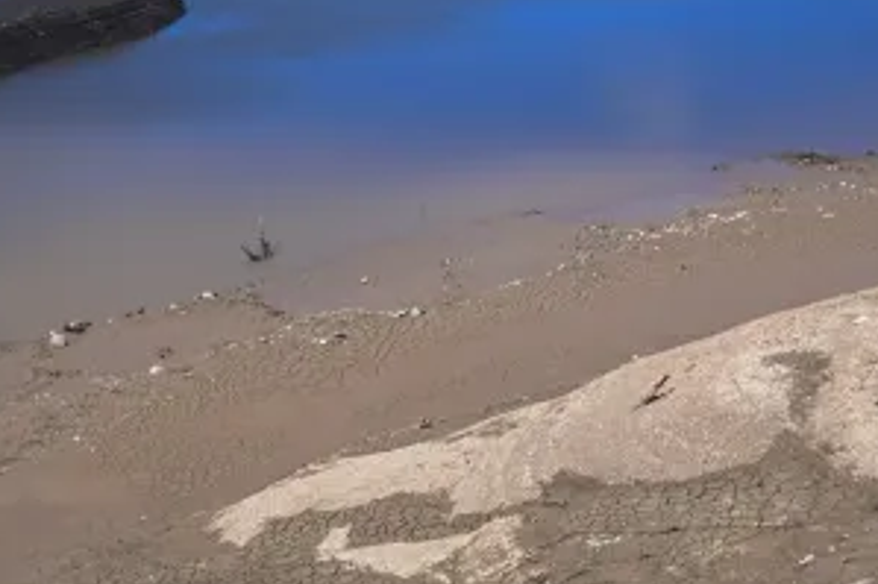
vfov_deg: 14.9
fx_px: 2169
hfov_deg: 22.9
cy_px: -107
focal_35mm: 89
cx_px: 464
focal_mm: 35
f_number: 2.8
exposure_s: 1/5000
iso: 100
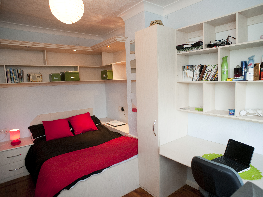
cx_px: 145
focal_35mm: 22
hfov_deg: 76.2
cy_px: 99
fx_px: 167
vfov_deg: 61.1
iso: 200
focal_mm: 20
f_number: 4
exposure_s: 1/40
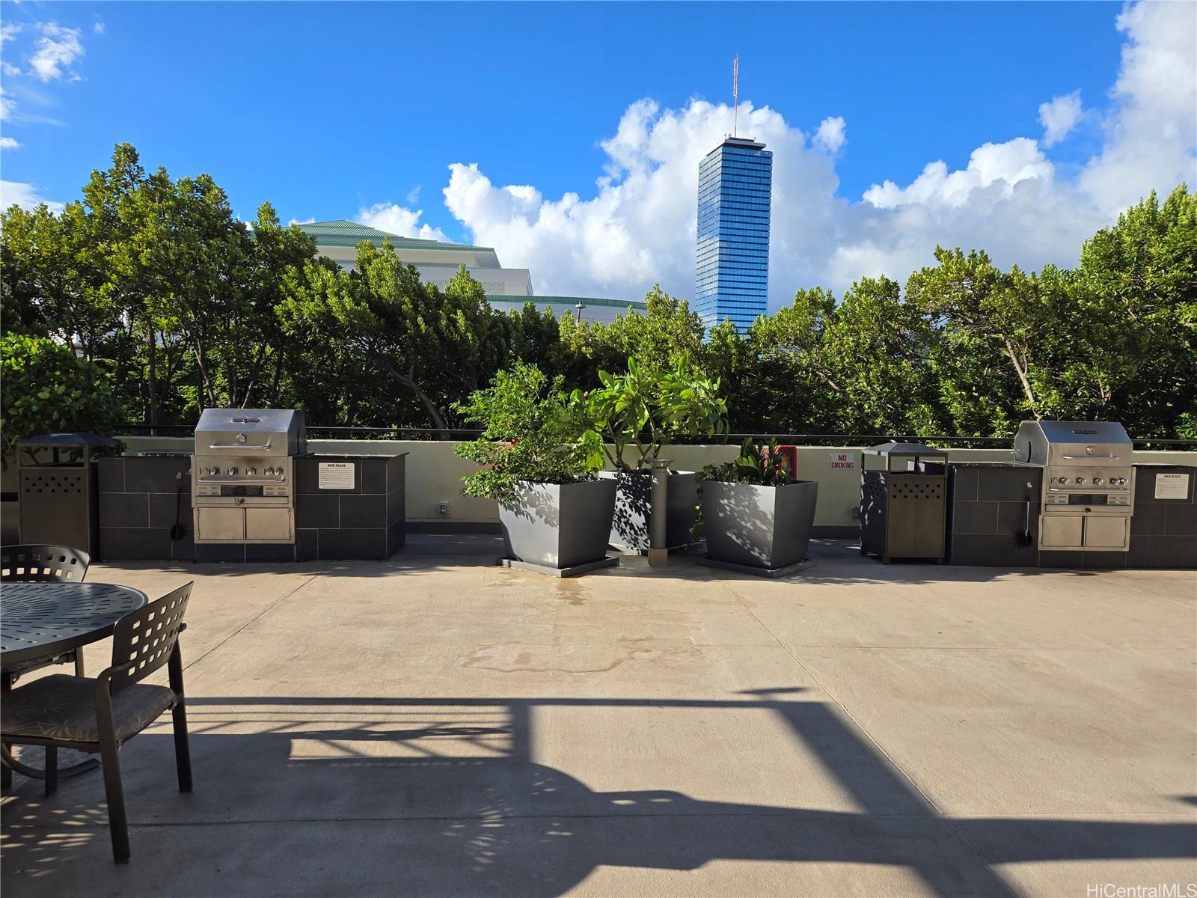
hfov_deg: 73.9
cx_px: 598
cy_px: 449
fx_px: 795
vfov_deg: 58.9
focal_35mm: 23
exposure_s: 1/1391
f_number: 1.8
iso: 25
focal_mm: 5.4
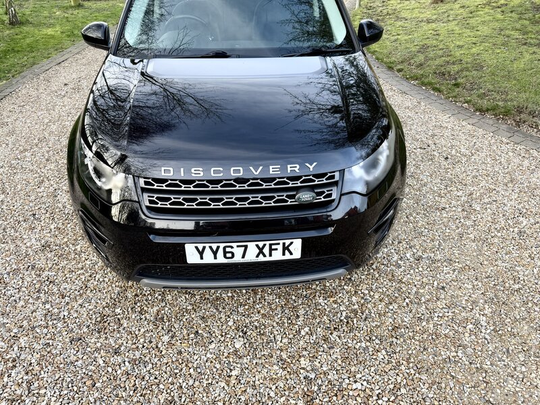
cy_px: 202
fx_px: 374
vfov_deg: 56.8
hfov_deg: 71.6
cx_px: 270
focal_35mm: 24
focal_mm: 6.76
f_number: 1.78
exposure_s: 1/121
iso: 64
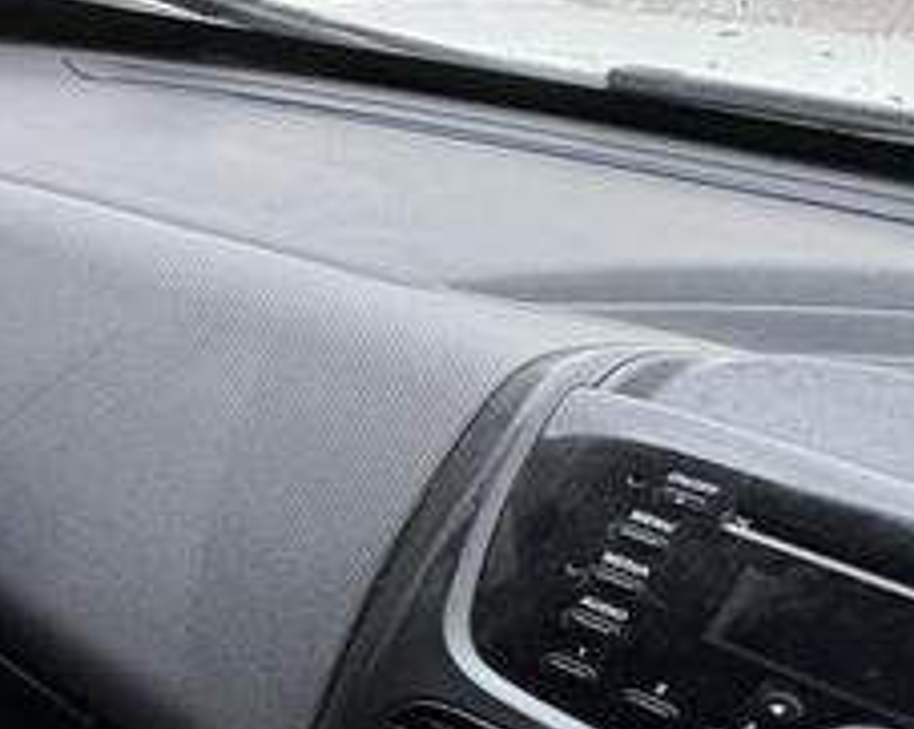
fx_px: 1459
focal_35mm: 54
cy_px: 451
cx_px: -684
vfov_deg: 28.0
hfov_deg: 22.5
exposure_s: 1/60
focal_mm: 2.22
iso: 250
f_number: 2.2
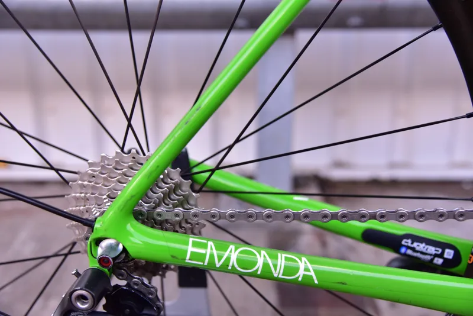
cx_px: 236
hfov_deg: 44.5
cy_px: 158
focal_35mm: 44
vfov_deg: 30.5
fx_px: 578
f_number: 4
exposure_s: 1/250
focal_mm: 44
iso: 720
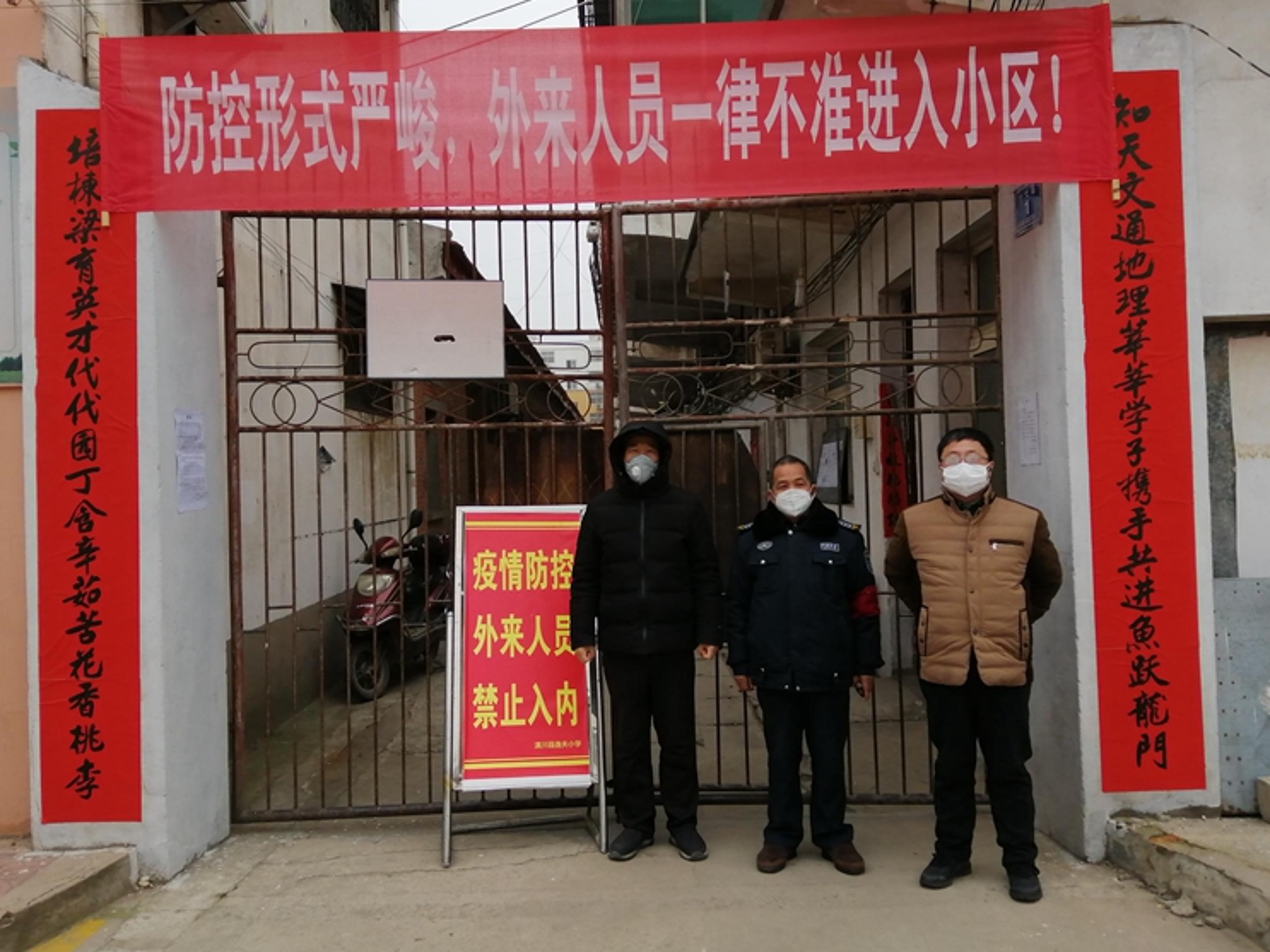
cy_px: 463
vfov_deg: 49.7
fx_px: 1027
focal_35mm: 28
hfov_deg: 63.4
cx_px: 624
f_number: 1.8
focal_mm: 3.6
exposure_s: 1/769
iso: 50
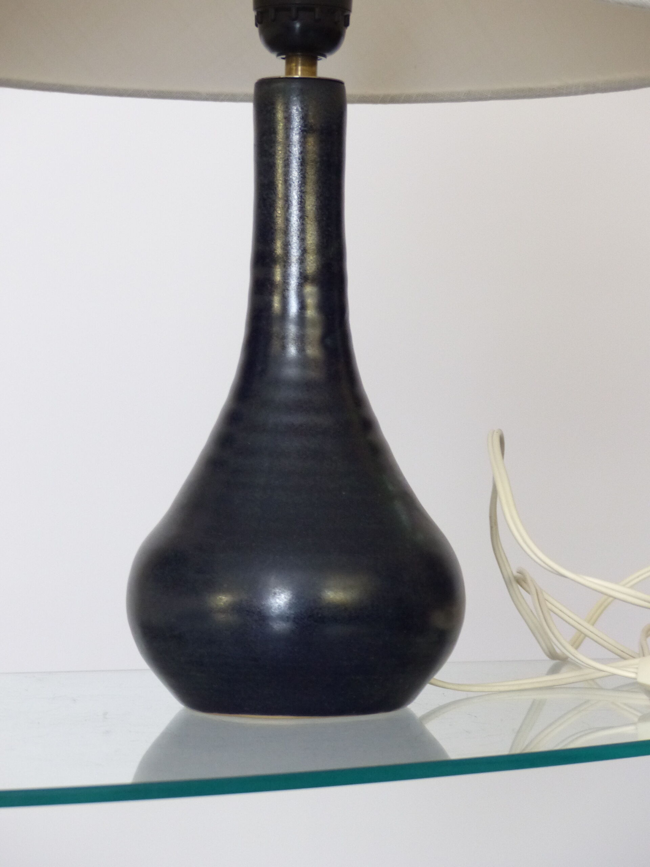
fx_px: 2554
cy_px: 434
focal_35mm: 102
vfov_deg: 19.3
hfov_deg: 14.5
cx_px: 325
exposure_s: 1/8
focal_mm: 18.3
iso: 400
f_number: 2.8
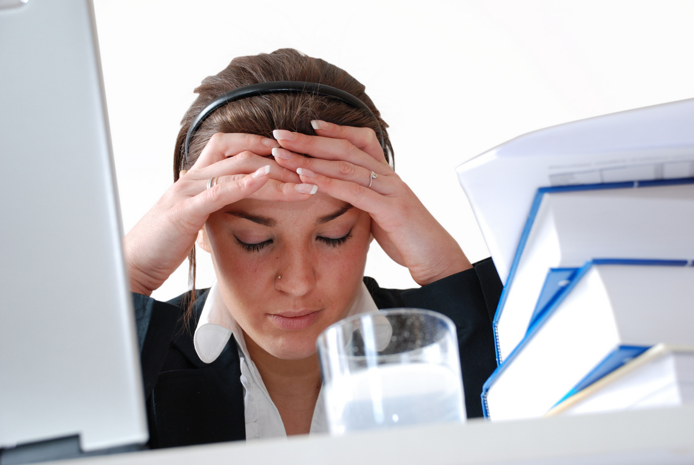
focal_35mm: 66
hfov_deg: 30.5
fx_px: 1274
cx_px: 347
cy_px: 232
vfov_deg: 20.7
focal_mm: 44
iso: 200
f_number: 4.8
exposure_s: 1/50
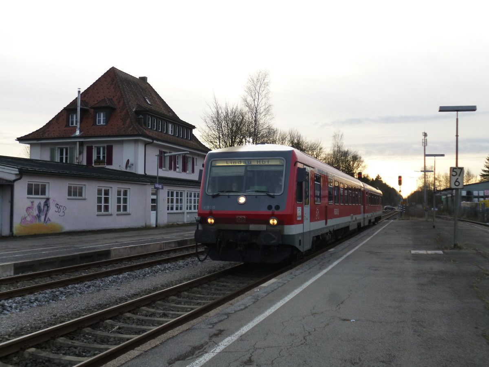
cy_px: 184
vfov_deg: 39.7
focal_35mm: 36
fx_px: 509
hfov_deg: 51.4
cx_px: 244
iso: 160
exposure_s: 1/160
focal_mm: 6.4
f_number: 3.1
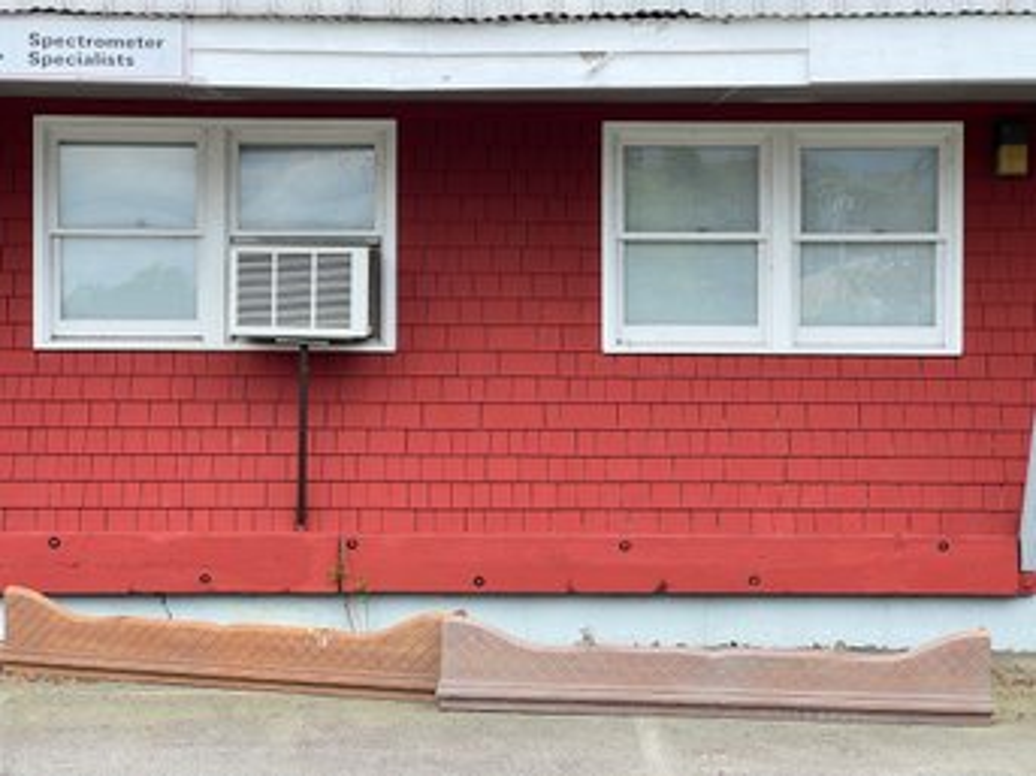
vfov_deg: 19.1
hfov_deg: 25.3
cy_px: 388
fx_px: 2304
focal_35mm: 77
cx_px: 518
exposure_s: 1/102
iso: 32
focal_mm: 9
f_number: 2.8
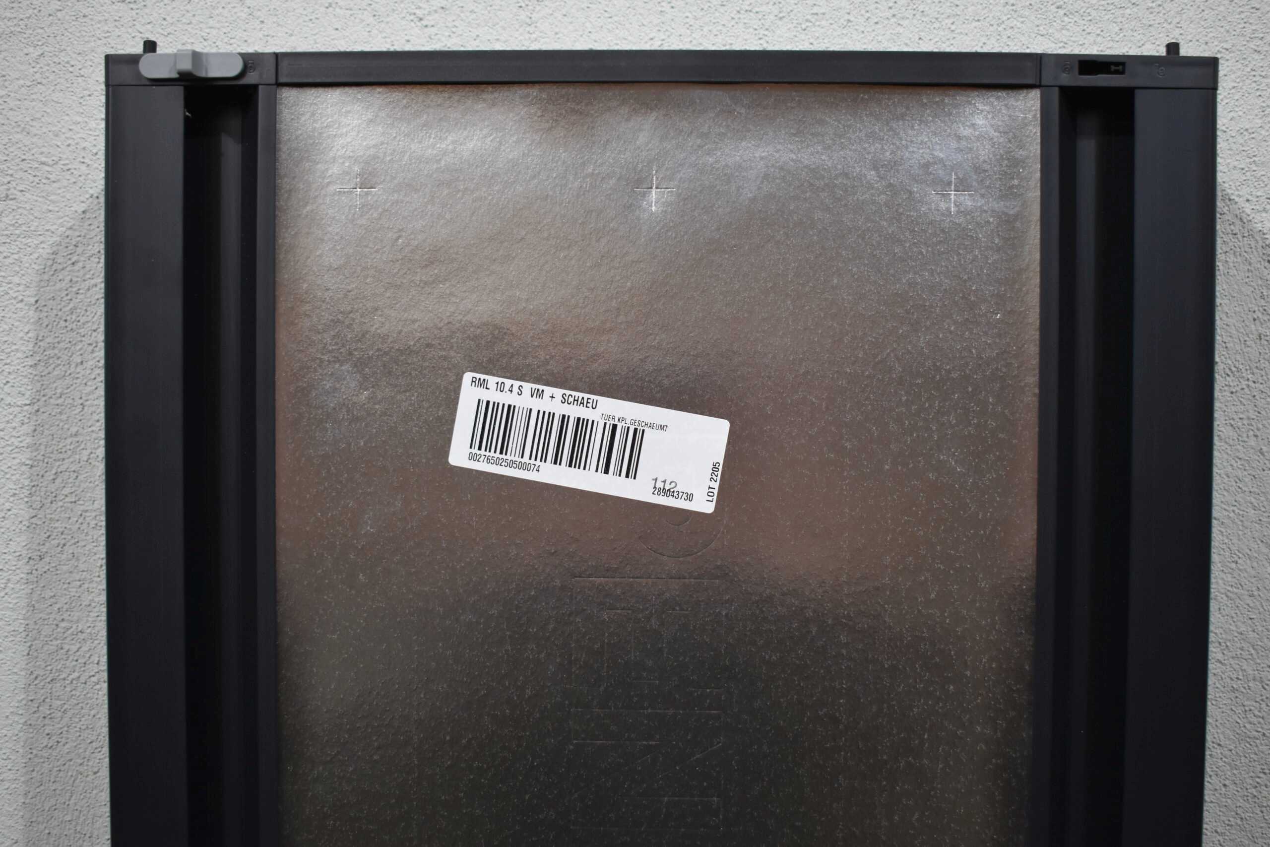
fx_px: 1323
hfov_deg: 51.3
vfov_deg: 35.5
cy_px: 424
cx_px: 635
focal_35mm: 38
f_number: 4
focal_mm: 25
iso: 800
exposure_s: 1/200
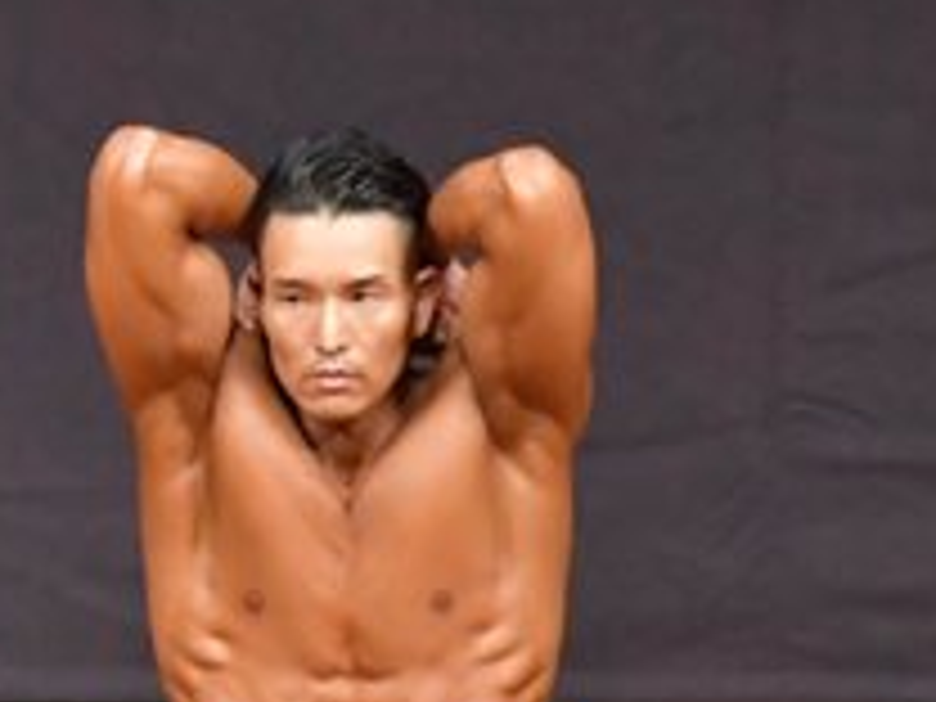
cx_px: 29
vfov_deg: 1.6
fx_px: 24687
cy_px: 994
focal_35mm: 913
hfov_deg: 2.2
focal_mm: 170
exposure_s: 1/400
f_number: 5.6
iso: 6400
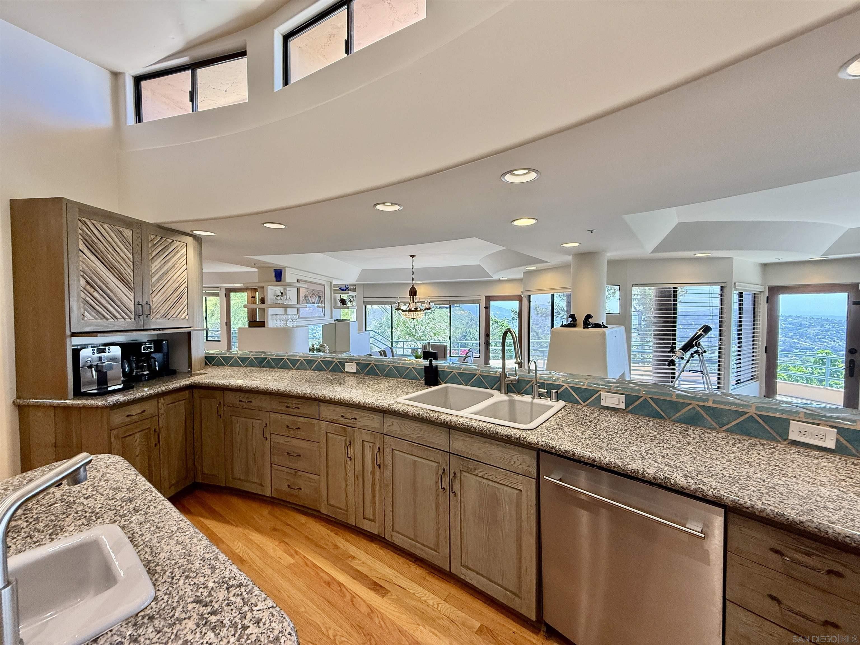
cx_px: 430
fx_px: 348
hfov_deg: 102.1
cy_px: 322
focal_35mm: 14
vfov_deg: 85.7
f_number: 2.2
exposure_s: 1/120
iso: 200
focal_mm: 2.22
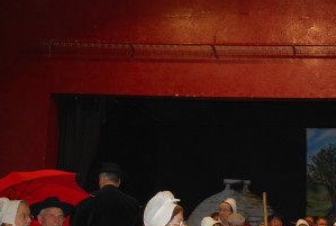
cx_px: 307
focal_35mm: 77
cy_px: 188
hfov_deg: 25.4
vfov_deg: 17.6
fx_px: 720
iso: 280
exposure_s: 1/60
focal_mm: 24
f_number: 4.2
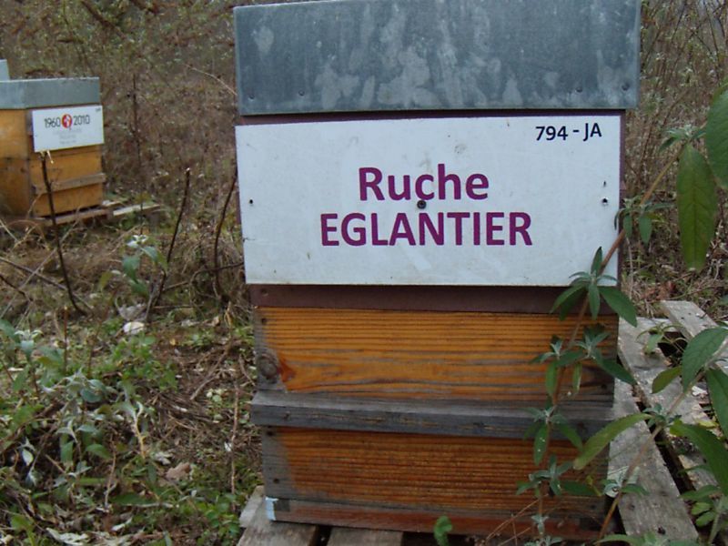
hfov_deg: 51.4
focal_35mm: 36
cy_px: 273
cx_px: 364
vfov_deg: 39.7
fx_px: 757
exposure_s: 1/60
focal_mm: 6.4
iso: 200
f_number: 3.6
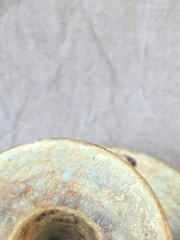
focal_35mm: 62
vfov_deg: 28.9
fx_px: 430
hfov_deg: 23.6
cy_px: 249
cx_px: 100
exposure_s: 1/33
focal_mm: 4.15
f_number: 2.2
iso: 250
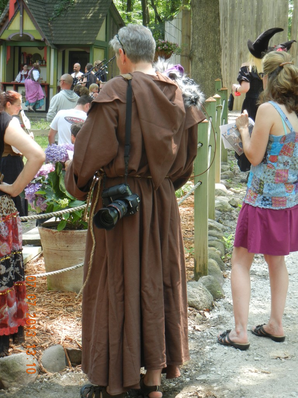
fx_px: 1022
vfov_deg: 22.0
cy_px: 199
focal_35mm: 89
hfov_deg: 16.6
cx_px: 149
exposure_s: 1/85.3
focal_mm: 16
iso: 160
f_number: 4.4
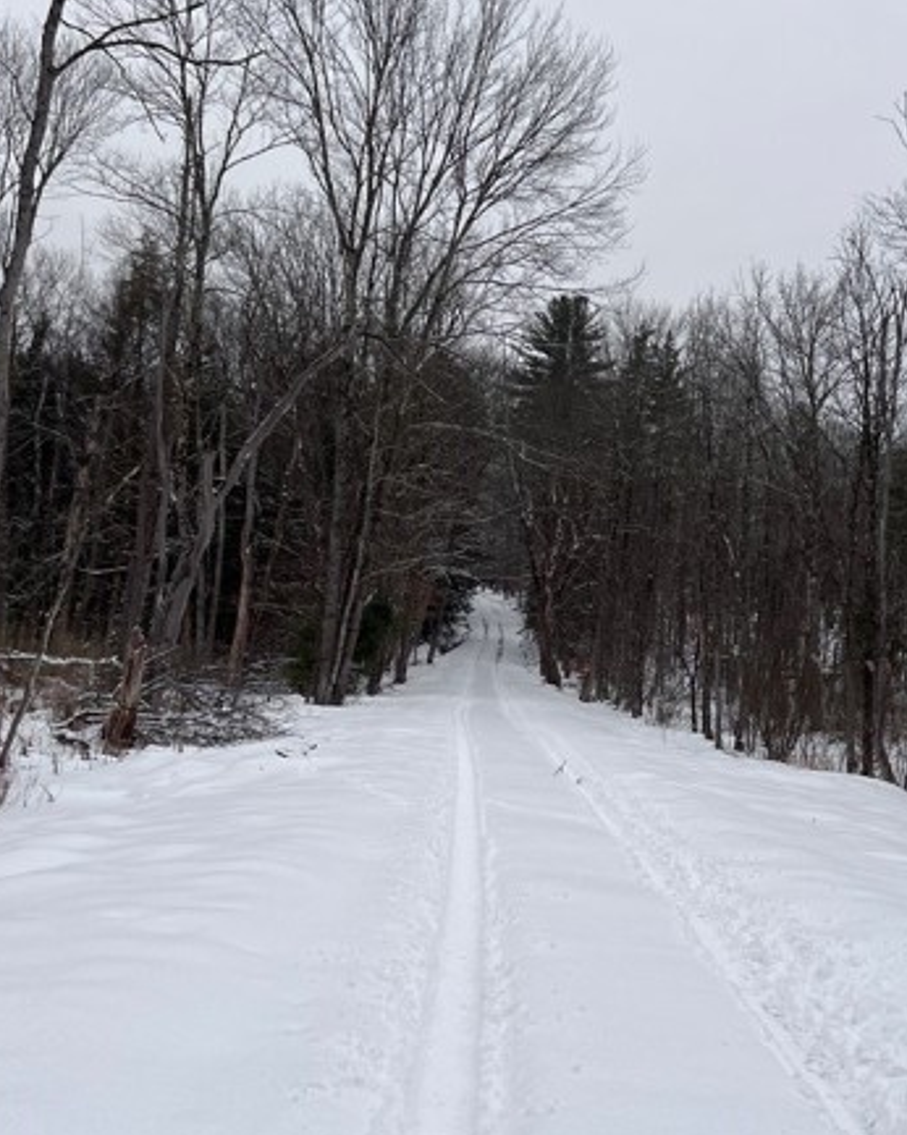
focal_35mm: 45
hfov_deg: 33.2
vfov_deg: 41.2
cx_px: 592
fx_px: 1511
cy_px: 606
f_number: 1.5
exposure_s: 1/367
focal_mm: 5.7
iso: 50
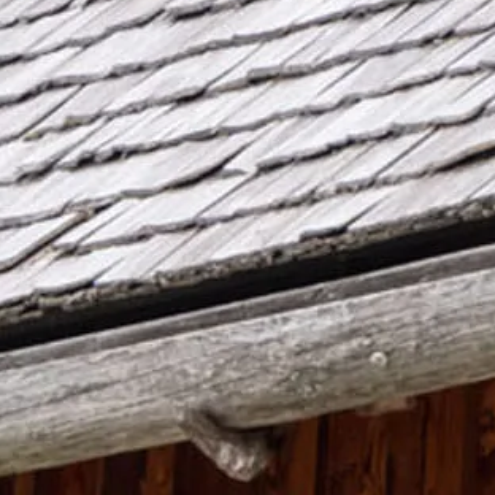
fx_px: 10144
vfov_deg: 2.8
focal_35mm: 627
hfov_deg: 2.8
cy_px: 992
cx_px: -152
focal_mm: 80
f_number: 4
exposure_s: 1/320
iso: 400
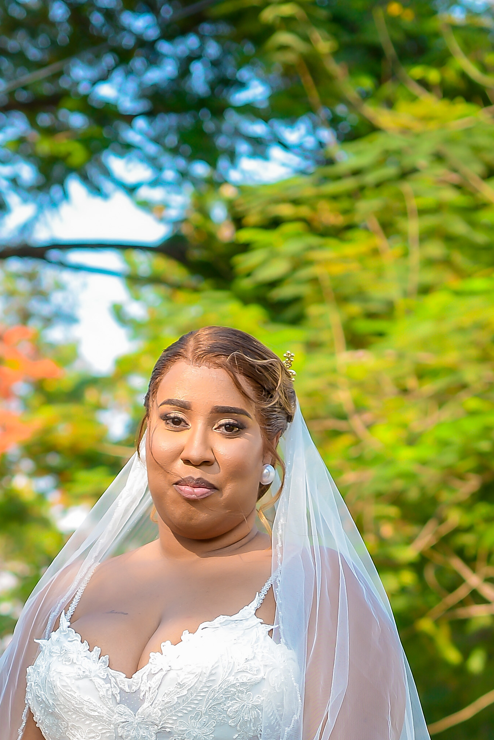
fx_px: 3042
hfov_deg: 9.3
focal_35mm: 148
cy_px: 992
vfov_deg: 13.3
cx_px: 223
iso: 125
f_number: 3.5
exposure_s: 1/400
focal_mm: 50
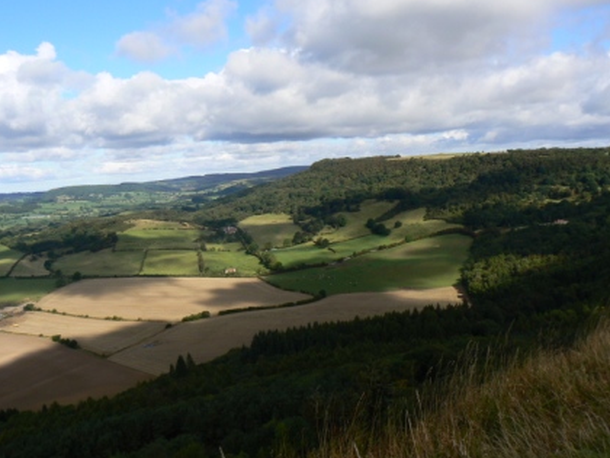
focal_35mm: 37
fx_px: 652
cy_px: 231
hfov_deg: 50.1
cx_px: 305
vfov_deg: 38.7
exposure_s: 1/500
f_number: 6.3
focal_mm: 6
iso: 80
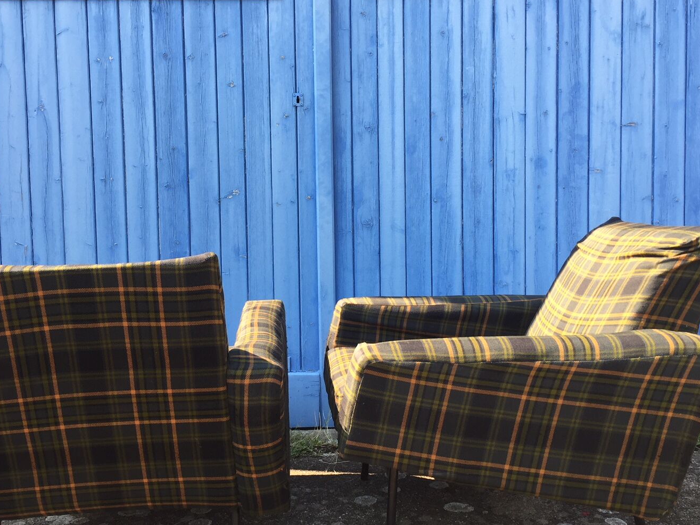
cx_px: 310
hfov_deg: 51.3
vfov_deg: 39.6
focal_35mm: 36
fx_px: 728
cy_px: 280
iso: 32
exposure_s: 1/265
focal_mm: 4.15
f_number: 2.2
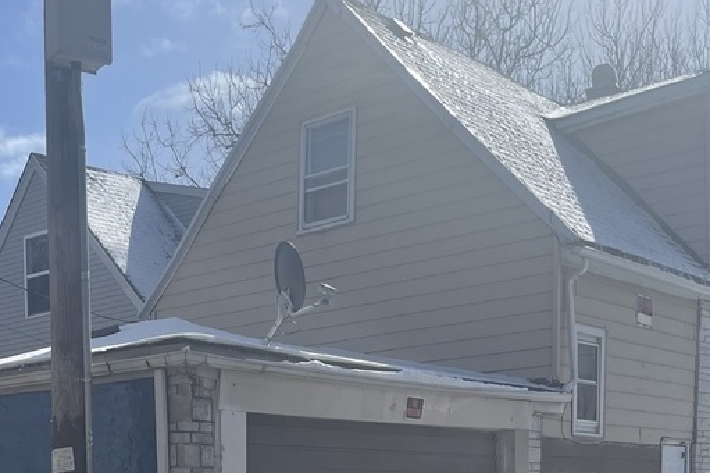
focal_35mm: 55
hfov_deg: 35.7
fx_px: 1084
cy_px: 570
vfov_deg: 22.6
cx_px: 201
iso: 32
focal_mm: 5.1
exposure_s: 1/5618
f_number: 1.6
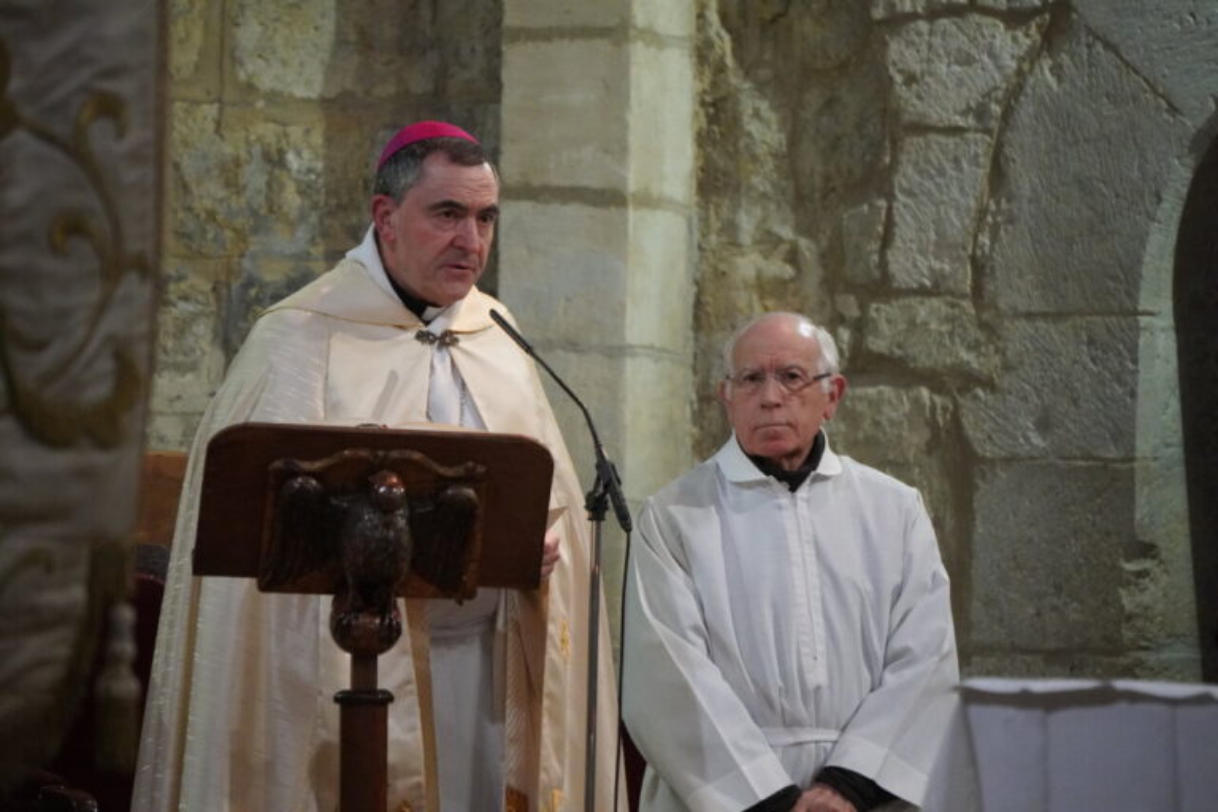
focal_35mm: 246
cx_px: 609
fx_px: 8322
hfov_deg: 8.4
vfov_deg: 5.6
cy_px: 406
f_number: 6.3
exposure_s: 1/125
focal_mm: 164
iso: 6400
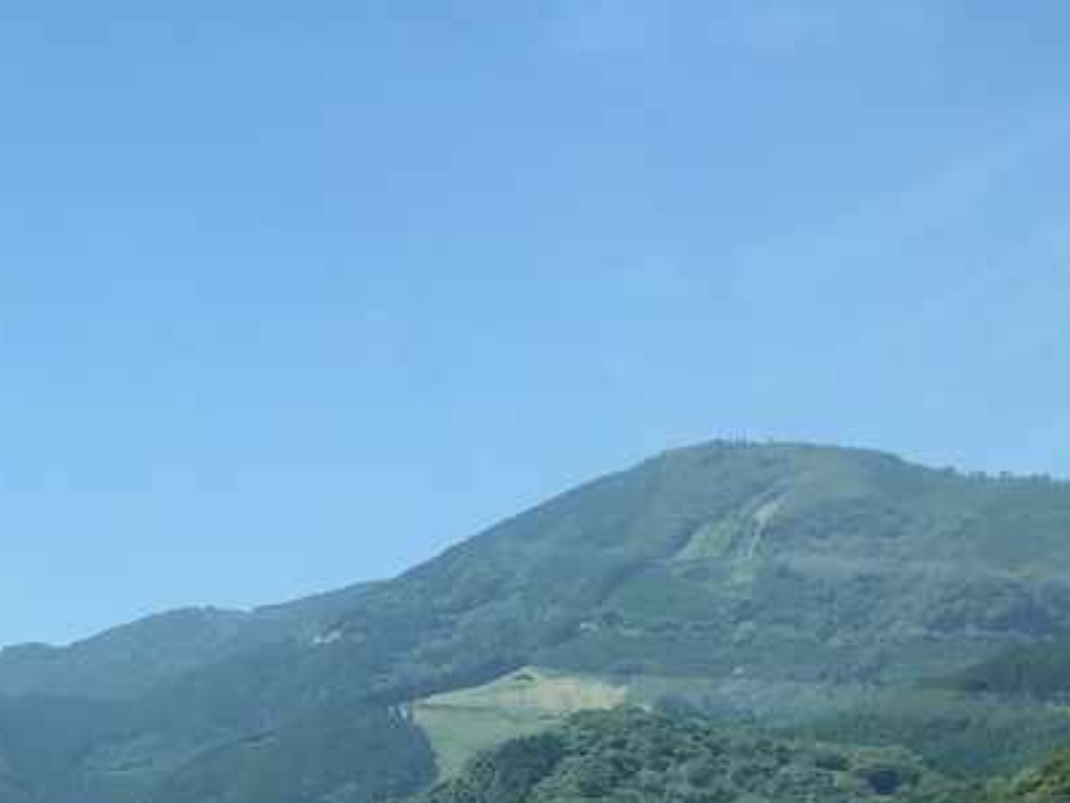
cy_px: 798
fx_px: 2596
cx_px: -340
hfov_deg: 21.0
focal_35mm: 84
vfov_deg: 17.2
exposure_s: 1/1200
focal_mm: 3.99
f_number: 1.8
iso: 20
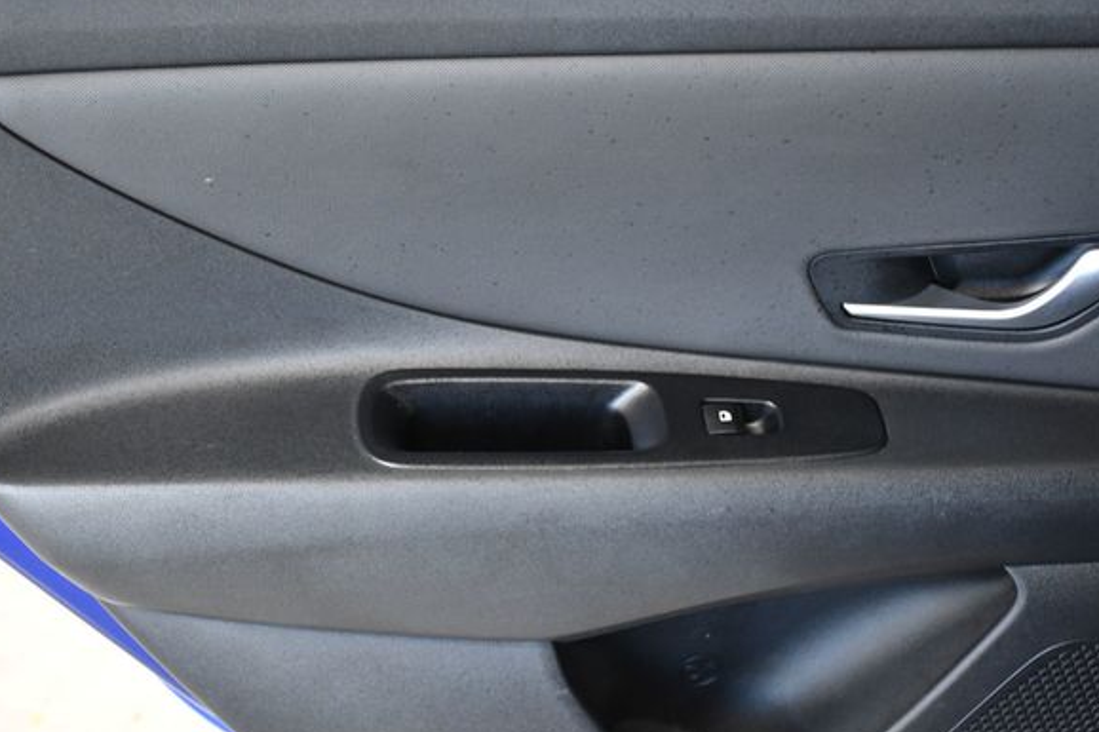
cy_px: 388
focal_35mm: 83
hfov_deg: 24.5
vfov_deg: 16.4
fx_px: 2533
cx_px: 527
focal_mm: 50
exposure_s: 1/100
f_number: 5
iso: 2500
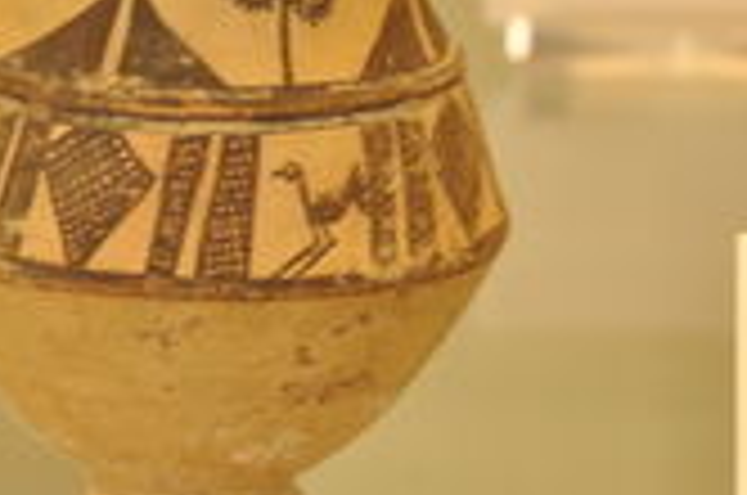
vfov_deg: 5.7
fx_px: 4950
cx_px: 234
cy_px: 324
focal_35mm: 239
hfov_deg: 8.6
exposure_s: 1/30
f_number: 4.8
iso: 500
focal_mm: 60
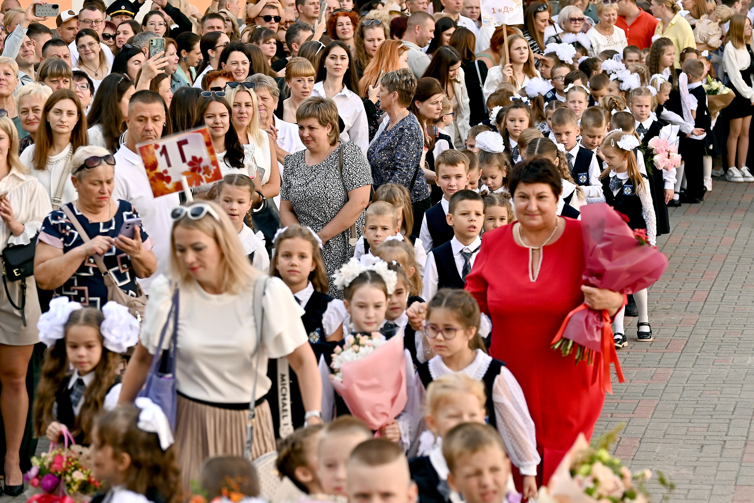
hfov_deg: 18.4
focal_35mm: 111
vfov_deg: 12.3
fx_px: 2325
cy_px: 252
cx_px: 378
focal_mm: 110
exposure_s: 1/400
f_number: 4.5
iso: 125
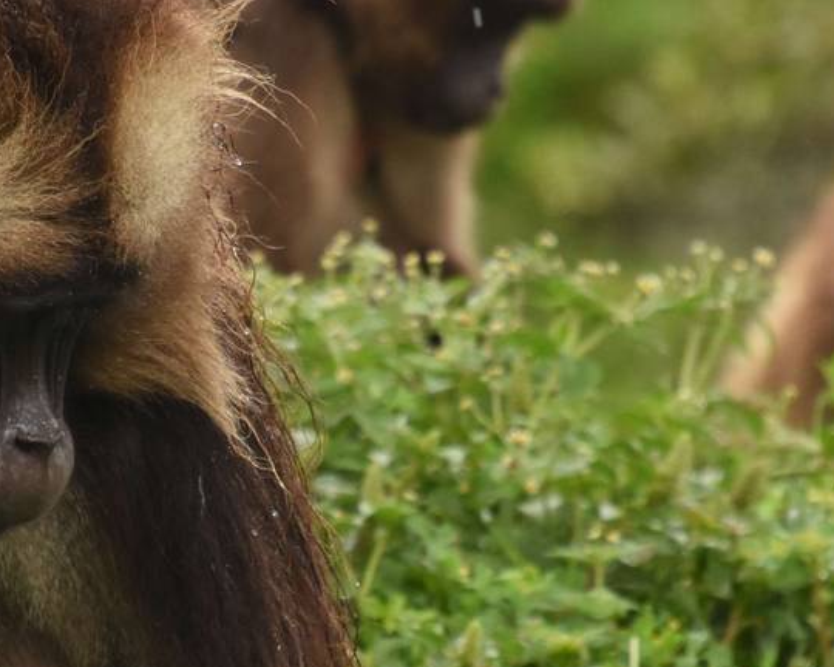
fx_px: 20586
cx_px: 263
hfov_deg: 2.3
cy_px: 501
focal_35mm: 834
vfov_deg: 1.9
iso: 1250
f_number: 6.3
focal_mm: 200
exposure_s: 1/1000
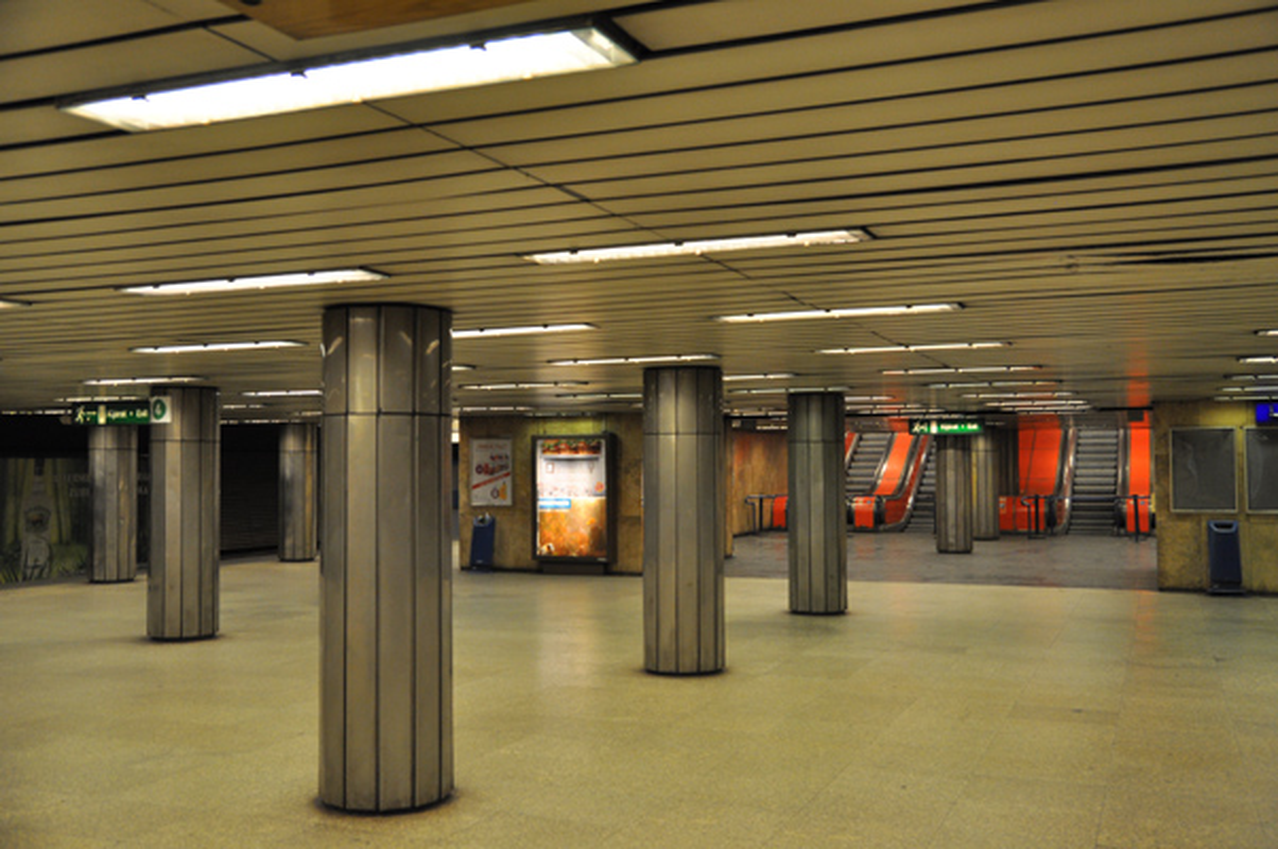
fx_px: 1277
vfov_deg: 36.8
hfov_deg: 53.2
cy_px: 424
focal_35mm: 36
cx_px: 639
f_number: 4
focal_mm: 24
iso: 800
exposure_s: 1/60
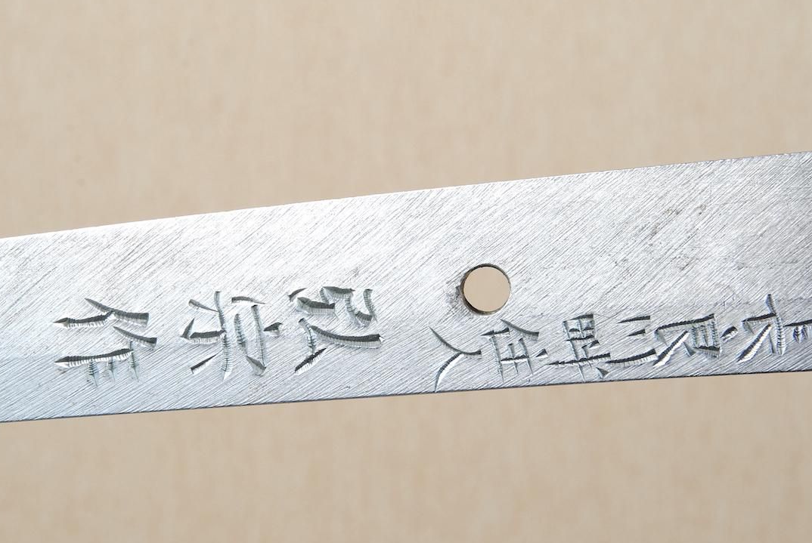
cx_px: 402
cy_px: 285
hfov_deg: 14.0
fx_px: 3312
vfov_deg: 9.4
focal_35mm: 147
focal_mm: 75
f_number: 11
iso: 100
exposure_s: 1/2
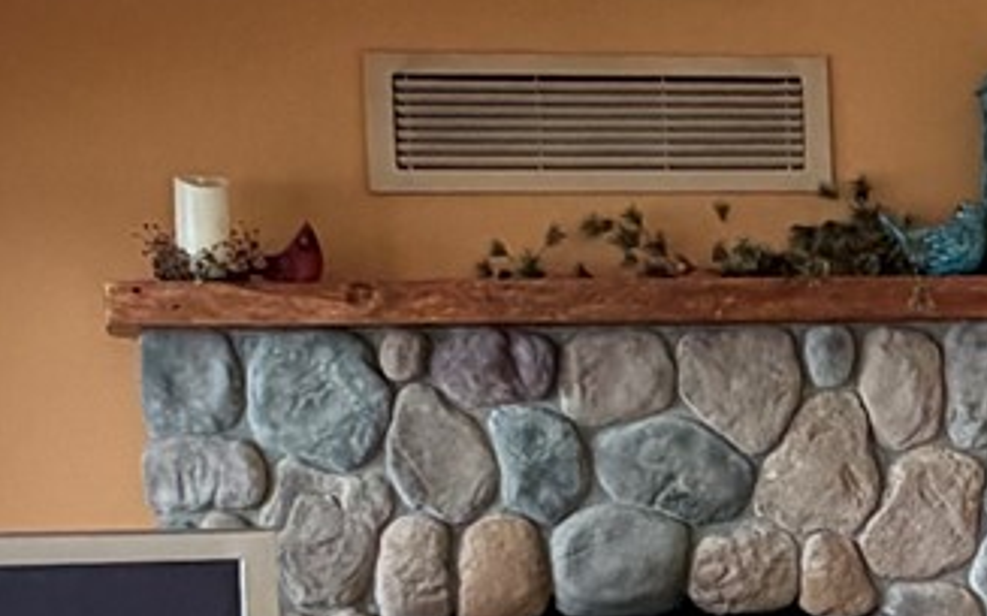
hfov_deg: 22.0
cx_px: 818
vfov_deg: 13.8
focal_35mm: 93
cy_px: 649
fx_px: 2500
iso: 200
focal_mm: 2.22
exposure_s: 1/120
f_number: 2.2
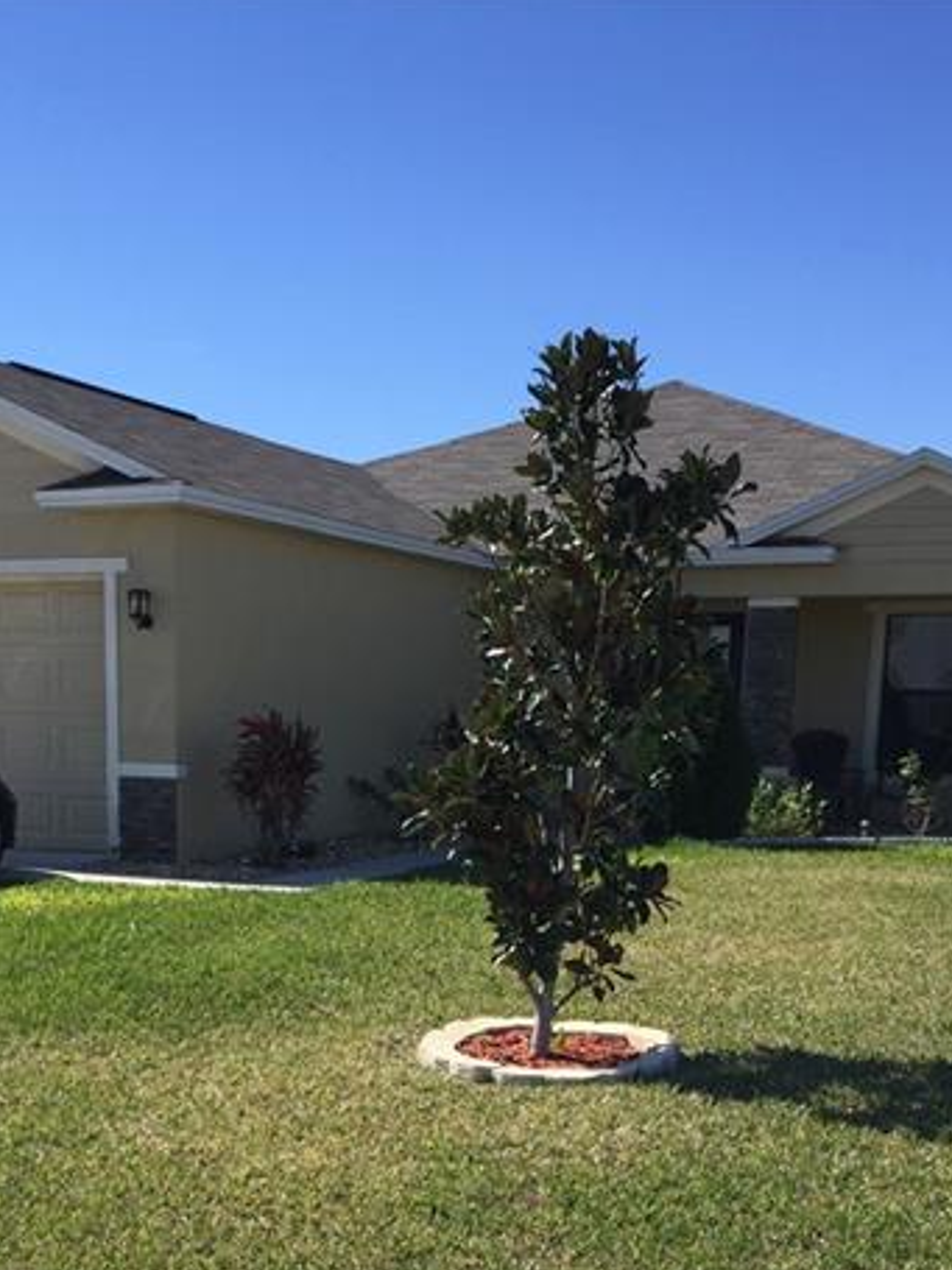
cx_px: 349
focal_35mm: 49
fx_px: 1798
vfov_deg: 37.2
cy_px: 1061
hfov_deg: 29.5
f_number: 2.2
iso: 32
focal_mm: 4.15
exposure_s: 1/1799
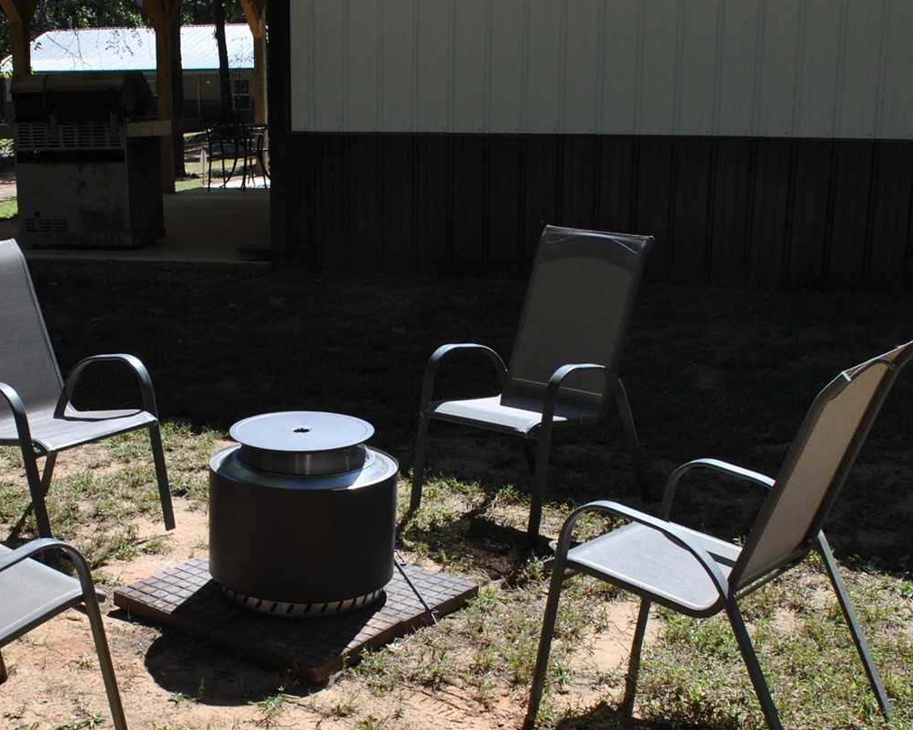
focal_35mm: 51
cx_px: 299
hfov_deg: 36.3
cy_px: 447
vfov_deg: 29.6
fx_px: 1378
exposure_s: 1/250
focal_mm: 18
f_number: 8
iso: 100
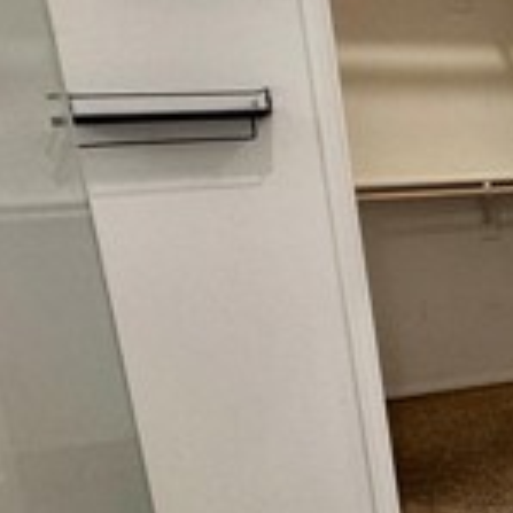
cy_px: 272
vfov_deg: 32.2
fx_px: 889
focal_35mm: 53
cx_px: 923
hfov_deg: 21.3
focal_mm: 2.22
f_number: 2.2
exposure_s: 1/120
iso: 100
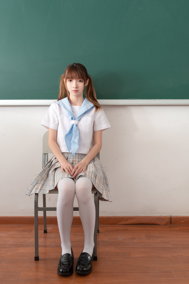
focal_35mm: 38
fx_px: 299
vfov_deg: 50.7
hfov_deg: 35.1
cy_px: 141
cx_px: 88
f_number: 2.2
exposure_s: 1/125
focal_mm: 35
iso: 400
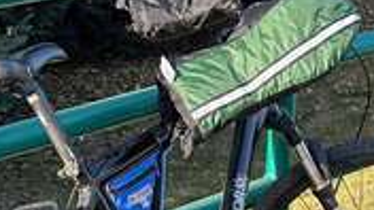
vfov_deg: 10.2
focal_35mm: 119
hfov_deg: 18.0
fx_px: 1180
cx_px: 125
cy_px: 119
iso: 80
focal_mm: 6.86
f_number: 1.78
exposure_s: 1/564
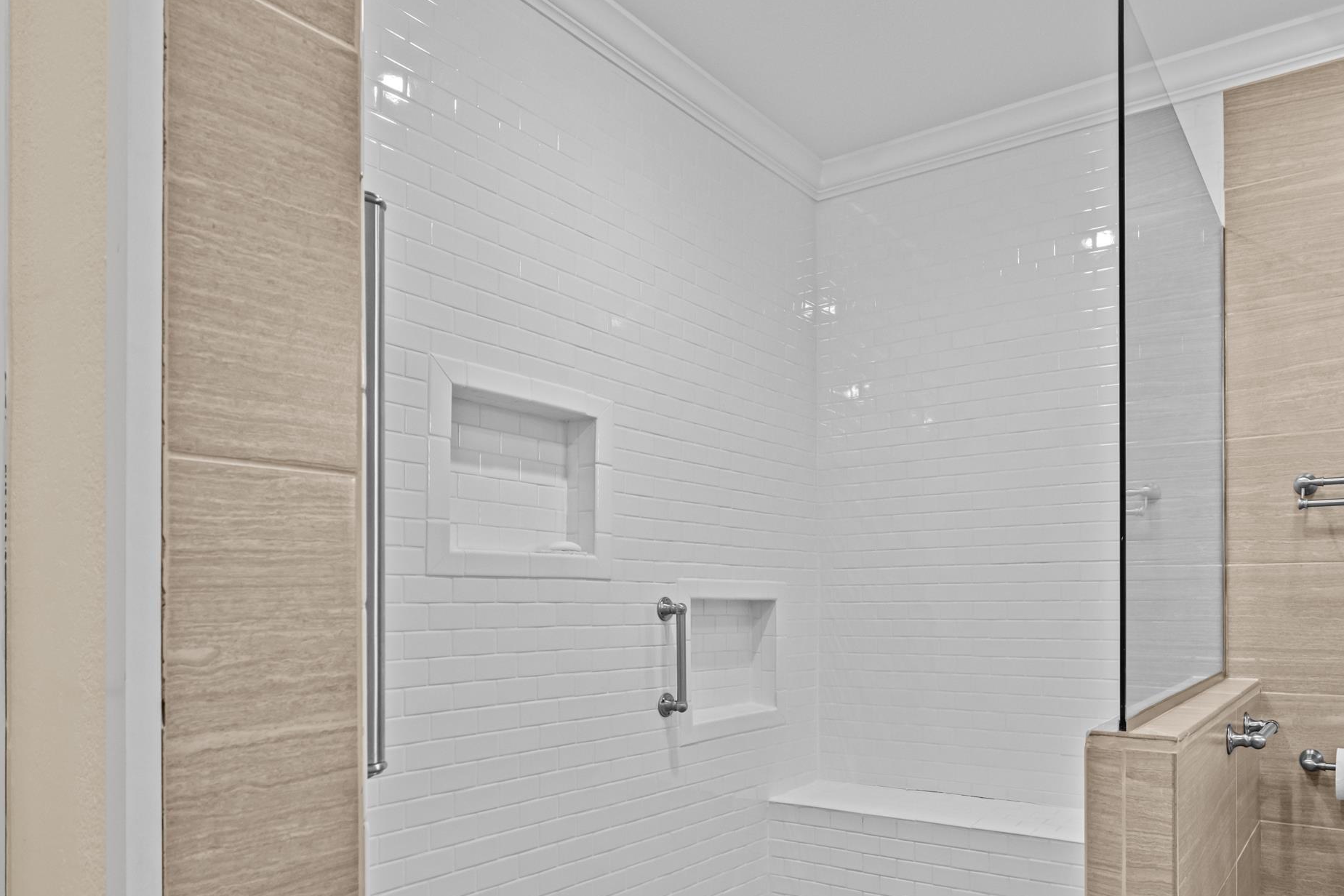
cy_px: 576
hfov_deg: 74.8
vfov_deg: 54.3
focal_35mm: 23
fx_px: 859
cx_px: 838
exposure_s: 1/2.5
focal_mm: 11.5
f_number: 7.1
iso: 800
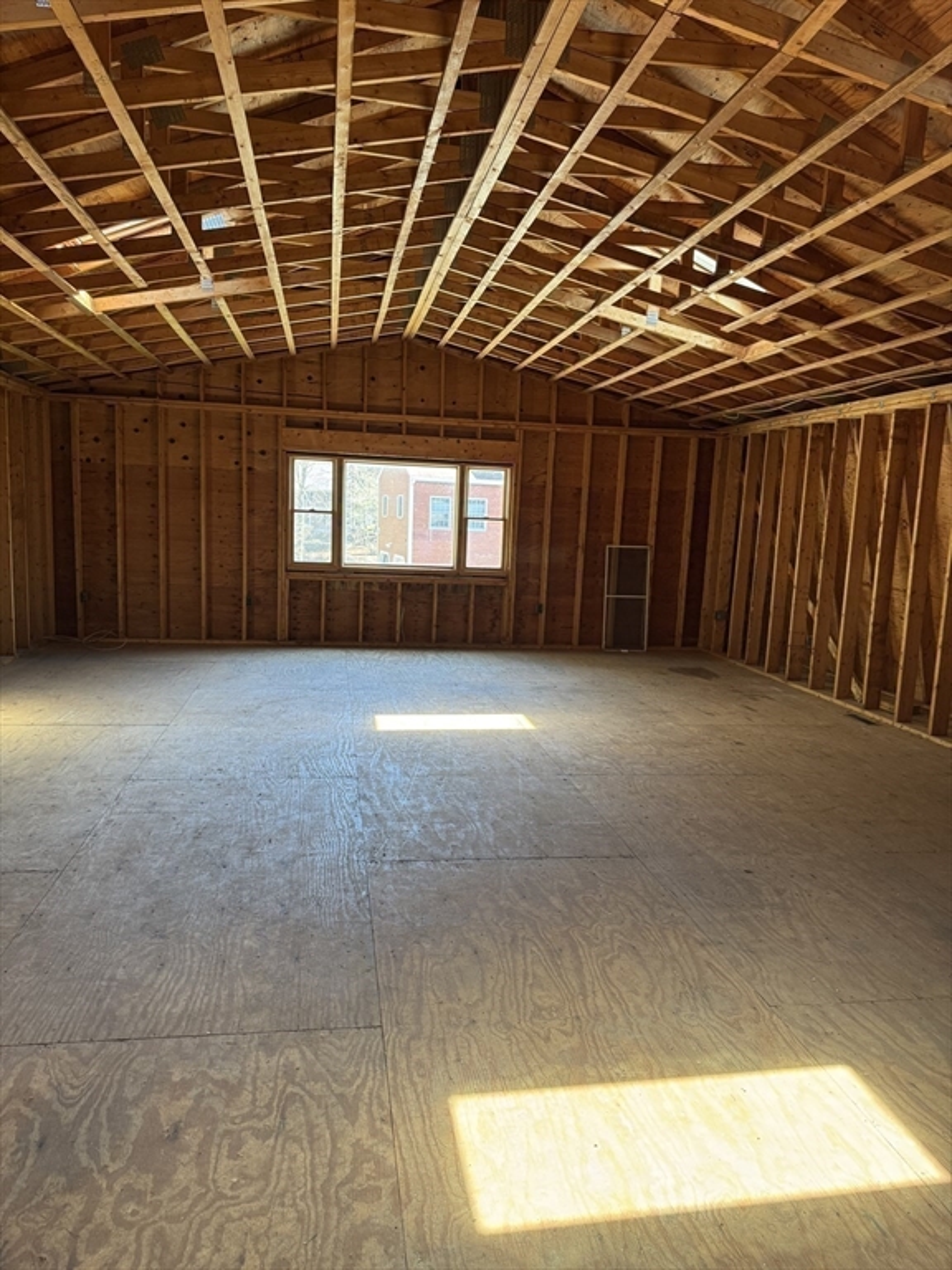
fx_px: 880
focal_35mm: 24
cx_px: 476
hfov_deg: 56.8
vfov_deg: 71.6
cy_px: 635
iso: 200
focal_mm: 6.76
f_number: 1.78
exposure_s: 1/71
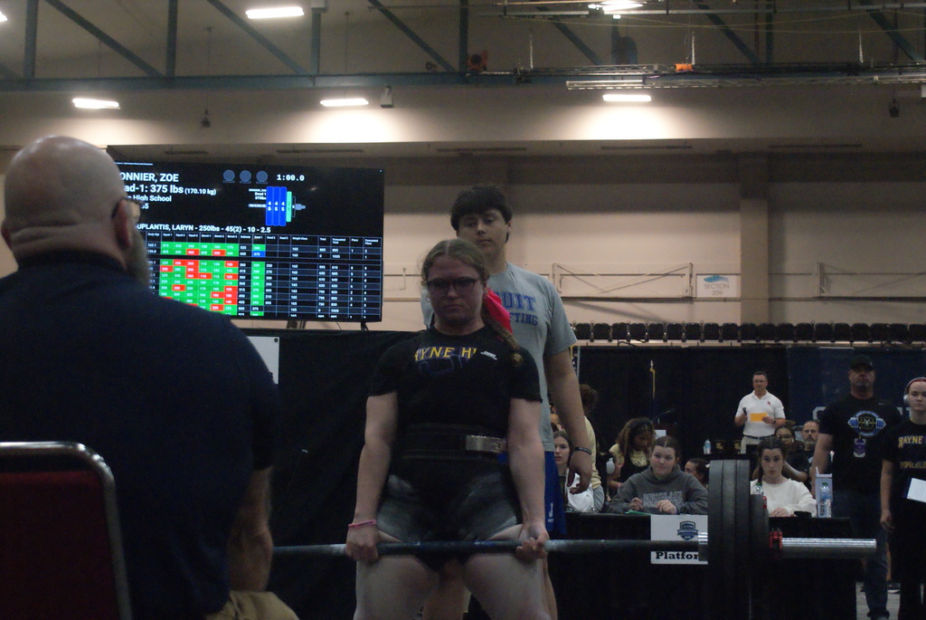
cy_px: 310
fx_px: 1545
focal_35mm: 60
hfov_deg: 33.4
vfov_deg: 22.7
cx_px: 463
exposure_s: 1/125
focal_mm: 40
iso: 3200
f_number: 5.6
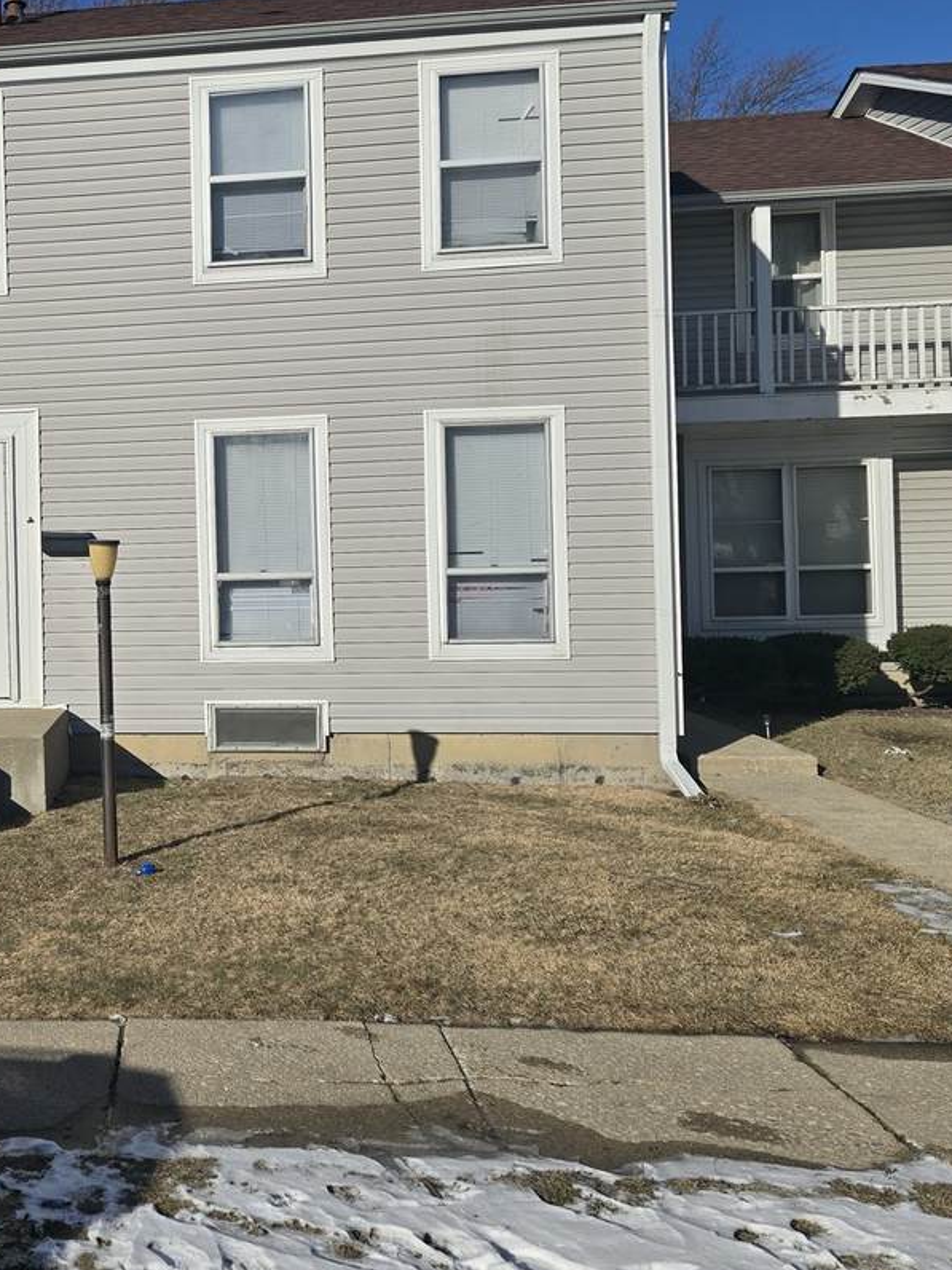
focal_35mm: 37
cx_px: 3
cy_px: 555
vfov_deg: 50.0
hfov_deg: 35.1
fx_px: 1357
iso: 12
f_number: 1.7
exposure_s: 1/1668
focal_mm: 6.3
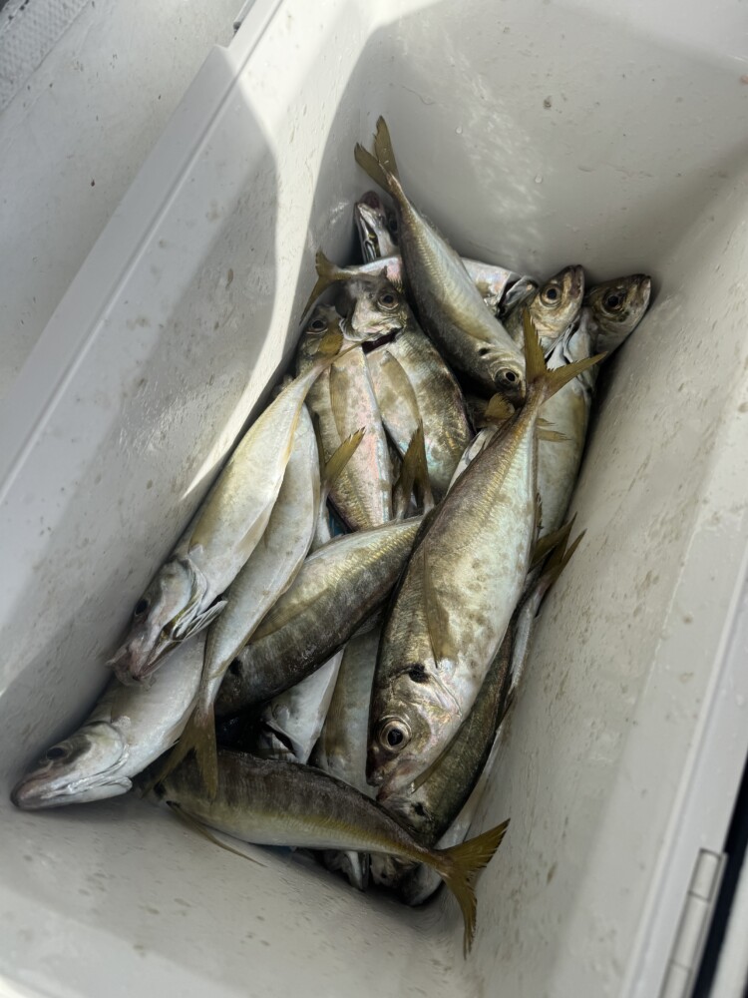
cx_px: 374
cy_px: 499
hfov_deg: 56.8
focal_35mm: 24
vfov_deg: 71.6
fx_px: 691
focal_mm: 6.76
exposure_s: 1/1637
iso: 80
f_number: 1.78
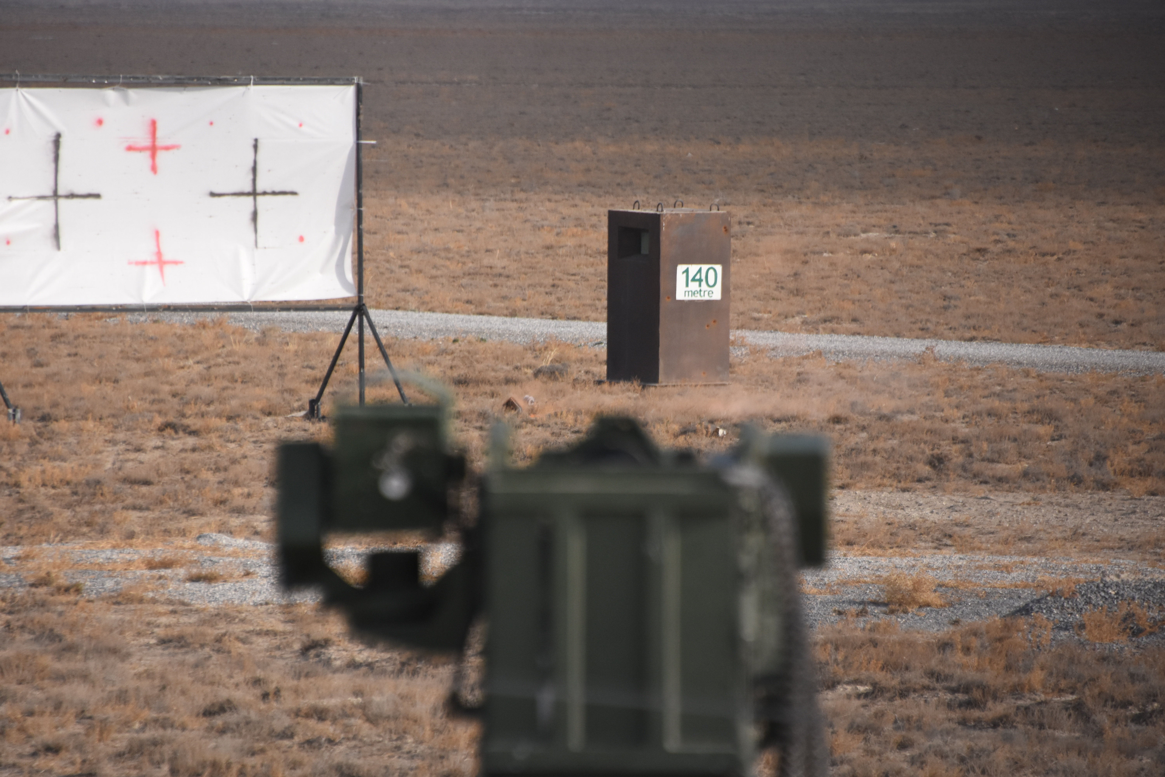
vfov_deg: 3.1
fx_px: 14561
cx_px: 582
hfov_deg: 4.6
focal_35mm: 450
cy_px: 388
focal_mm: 300
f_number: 5.6
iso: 800
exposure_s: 1/3200
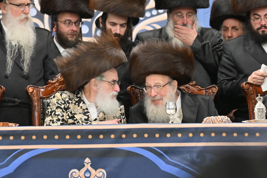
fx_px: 2224
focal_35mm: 300
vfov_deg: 4.6
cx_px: 134
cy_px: 89
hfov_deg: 6.9
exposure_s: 1/320
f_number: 4
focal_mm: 200
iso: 1250
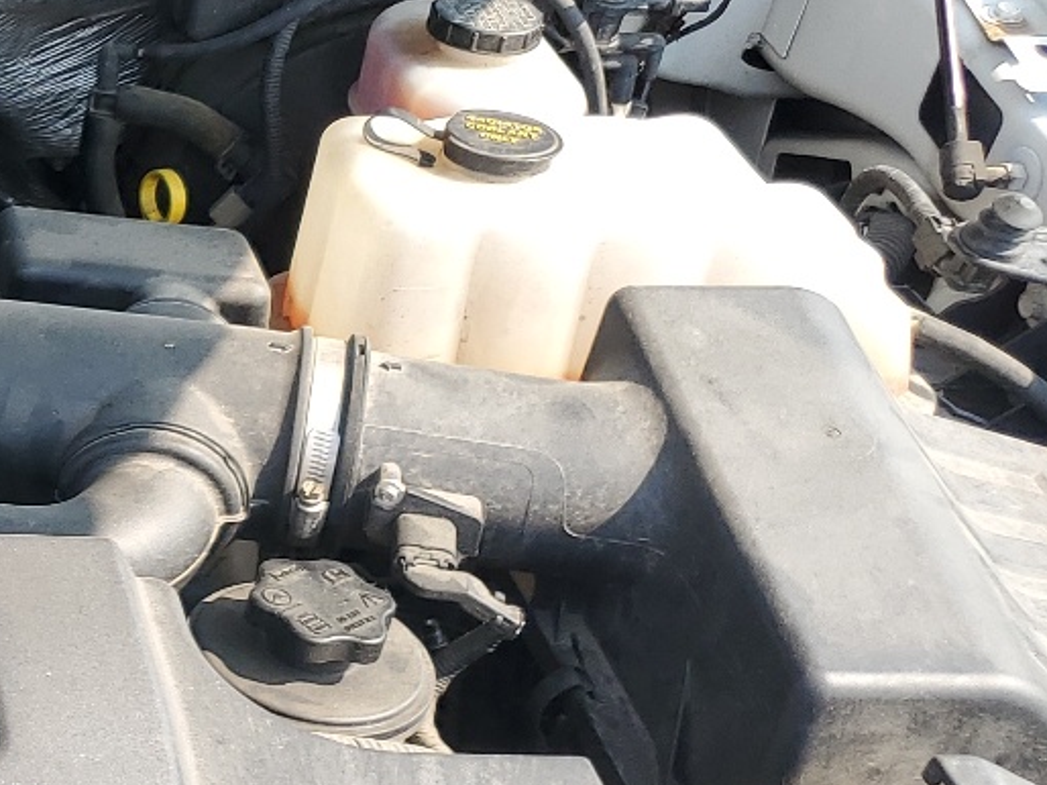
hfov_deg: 20.3
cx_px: -568
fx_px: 2449
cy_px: 404
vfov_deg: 18.2
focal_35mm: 81
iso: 50
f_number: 1.5
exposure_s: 1/625
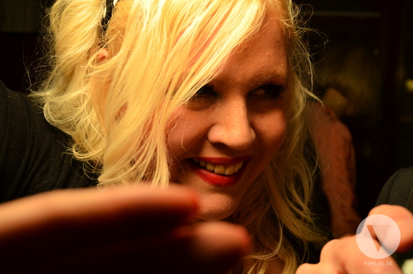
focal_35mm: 42
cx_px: 206
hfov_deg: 46.5
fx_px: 481
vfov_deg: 31.8
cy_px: 137
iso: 1250
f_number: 6.3
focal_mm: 28
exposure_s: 1/160
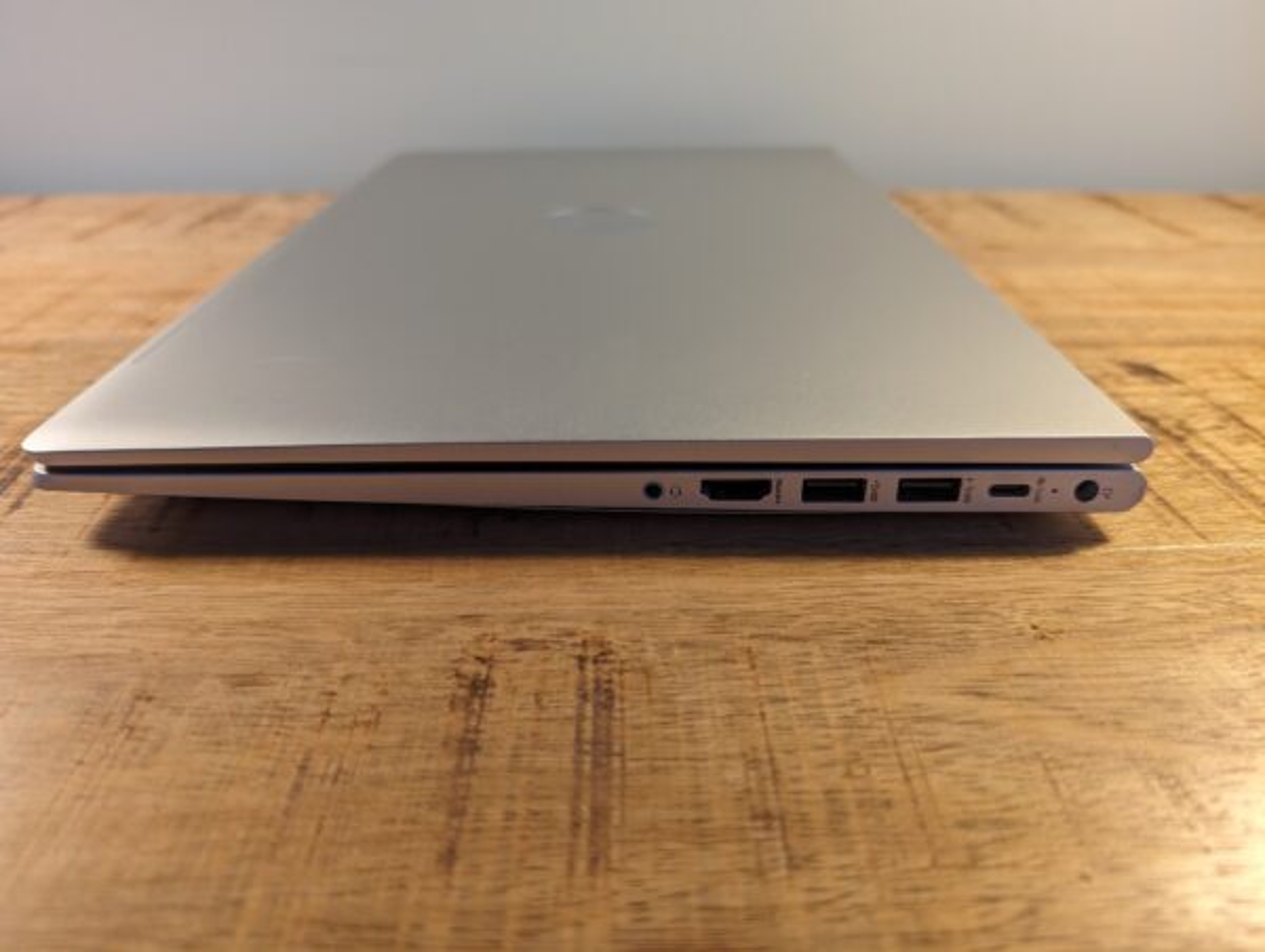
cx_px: 632
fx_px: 878
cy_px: 476
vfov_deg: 57.0
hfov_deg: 71.5
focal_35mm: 24
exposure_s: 1/100
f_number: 1.68
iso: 126
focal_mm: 6.9
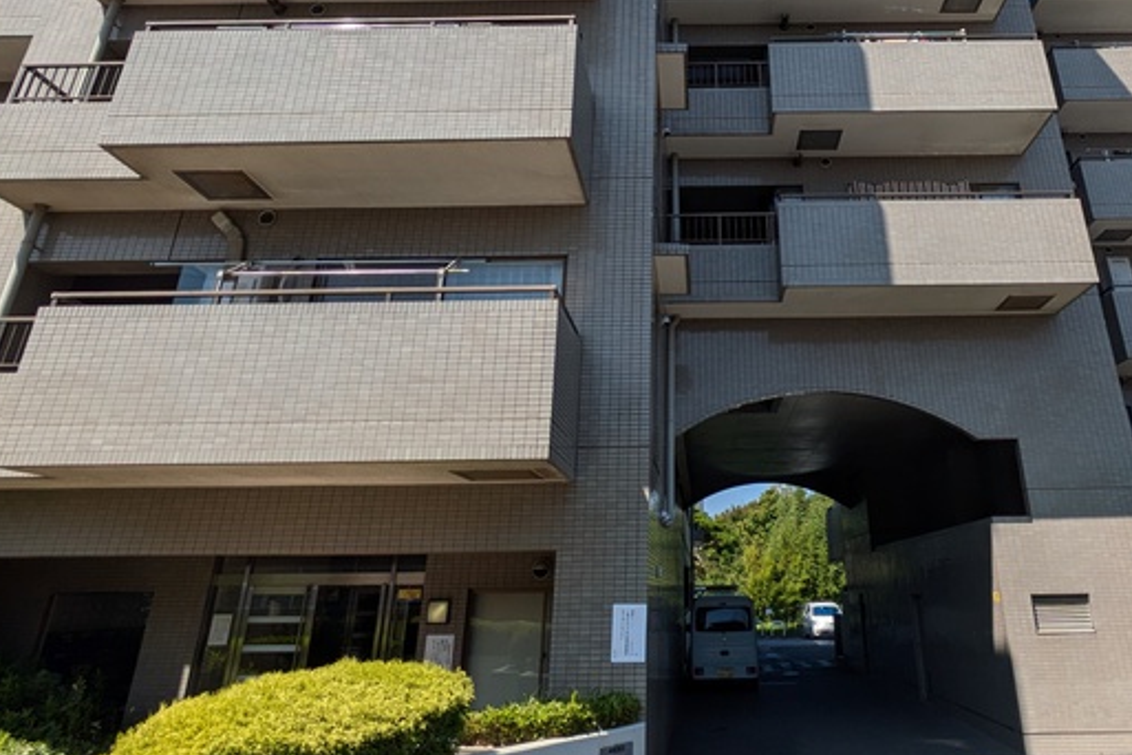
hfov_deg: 66.5
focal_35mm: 27
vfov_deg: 46.1
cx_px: 698
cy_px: 183
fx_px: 849
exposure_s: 1/1658
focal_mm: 1.83
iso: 47
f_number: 2.2
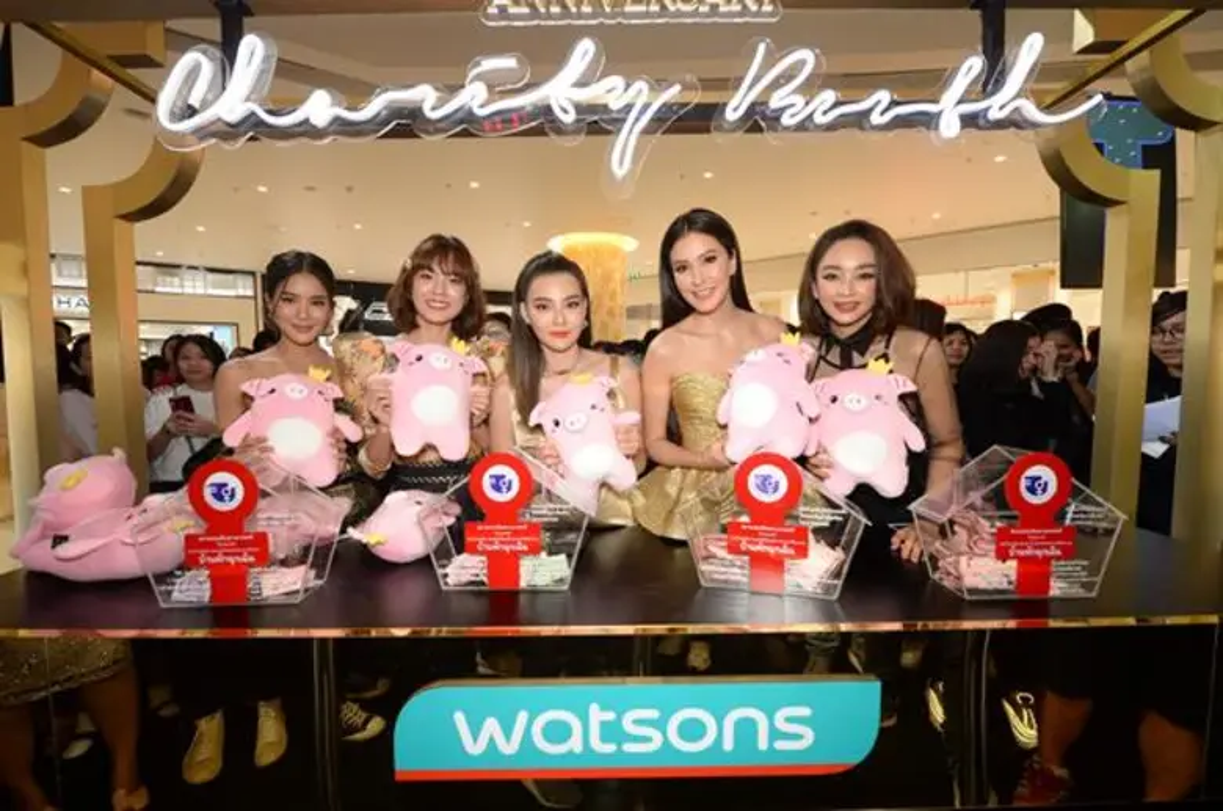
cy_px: 406
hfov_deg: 96.8
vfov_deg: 73.5
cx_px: 612
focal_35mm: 16
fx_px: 543
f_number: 5
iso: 1000
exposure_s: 1/160
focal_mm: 16
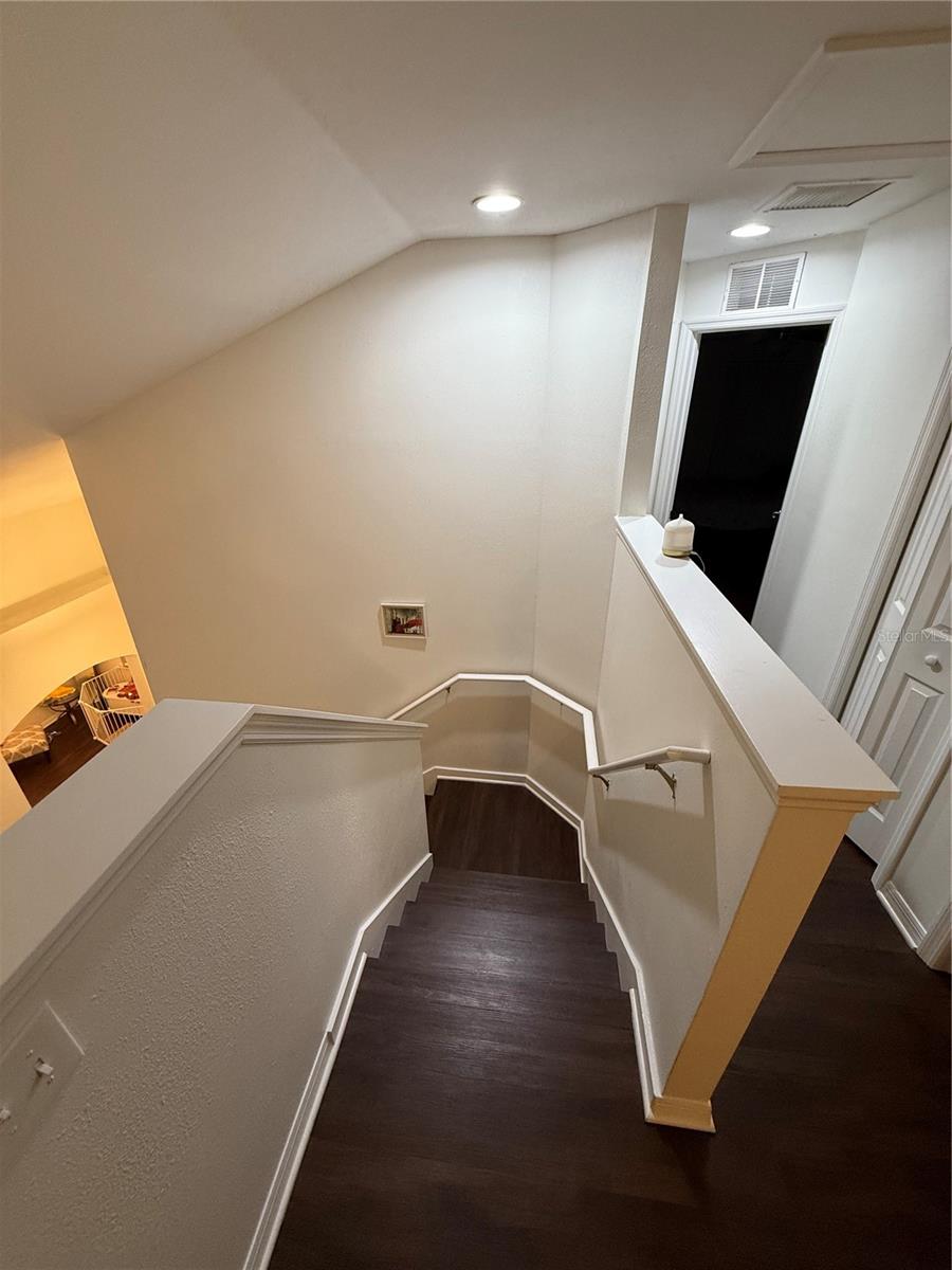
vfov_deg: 102.1
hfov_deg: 85.7
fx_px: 513
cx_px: 476
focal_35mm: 14
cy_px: 635
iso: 320
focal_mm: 2.22
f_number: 2.2
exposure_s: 1/60
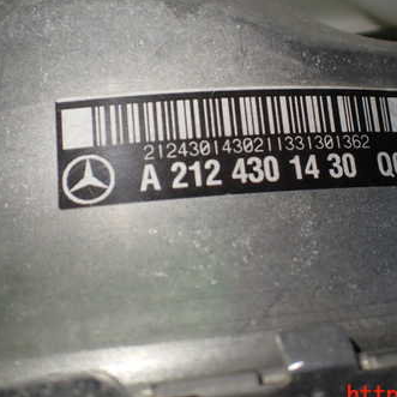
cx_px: 258
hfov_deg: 35.1
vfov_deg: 35.1
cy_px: 142
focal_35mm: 48
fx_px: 623
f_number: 2.3
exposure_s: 1/125
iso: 125
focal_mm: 5.4
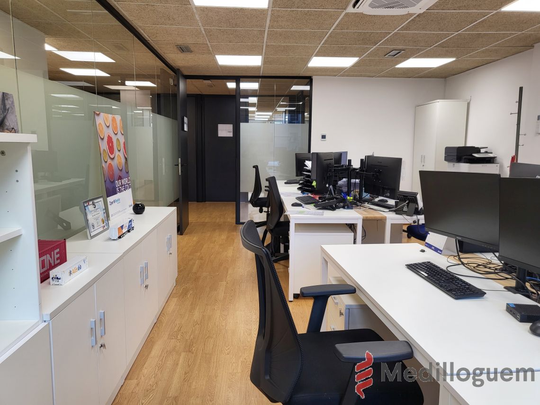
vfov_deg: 53.1
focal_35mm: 26
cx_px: 270
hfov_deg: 67.3
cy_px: 202
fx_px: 406
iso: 80
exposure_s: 1/100
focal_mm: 4.25
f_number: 1.8
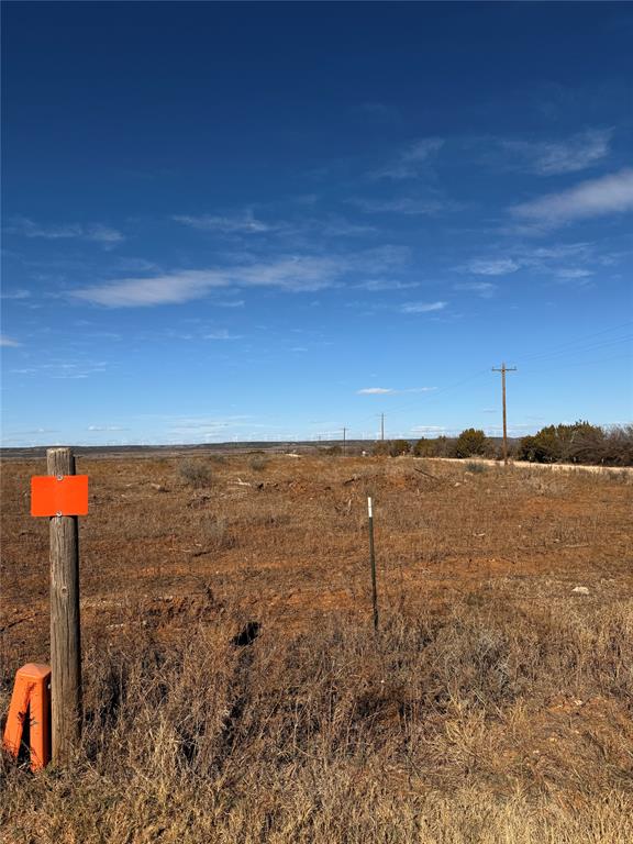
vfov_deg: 71.6
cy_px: 422
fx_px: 585
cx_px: 316
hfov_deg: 56.8
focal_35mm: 24
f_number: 1.78
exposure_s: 1/8130
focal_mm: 6.76
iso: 80
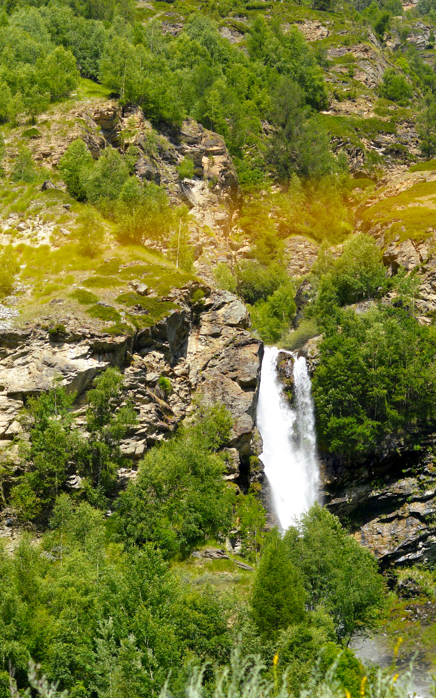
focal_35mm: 123
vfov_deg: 16.9
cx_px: 221
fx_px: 2338
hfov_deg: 10.7
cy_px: 260
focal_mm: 50
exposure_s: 1/800
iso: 100
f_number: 2.8
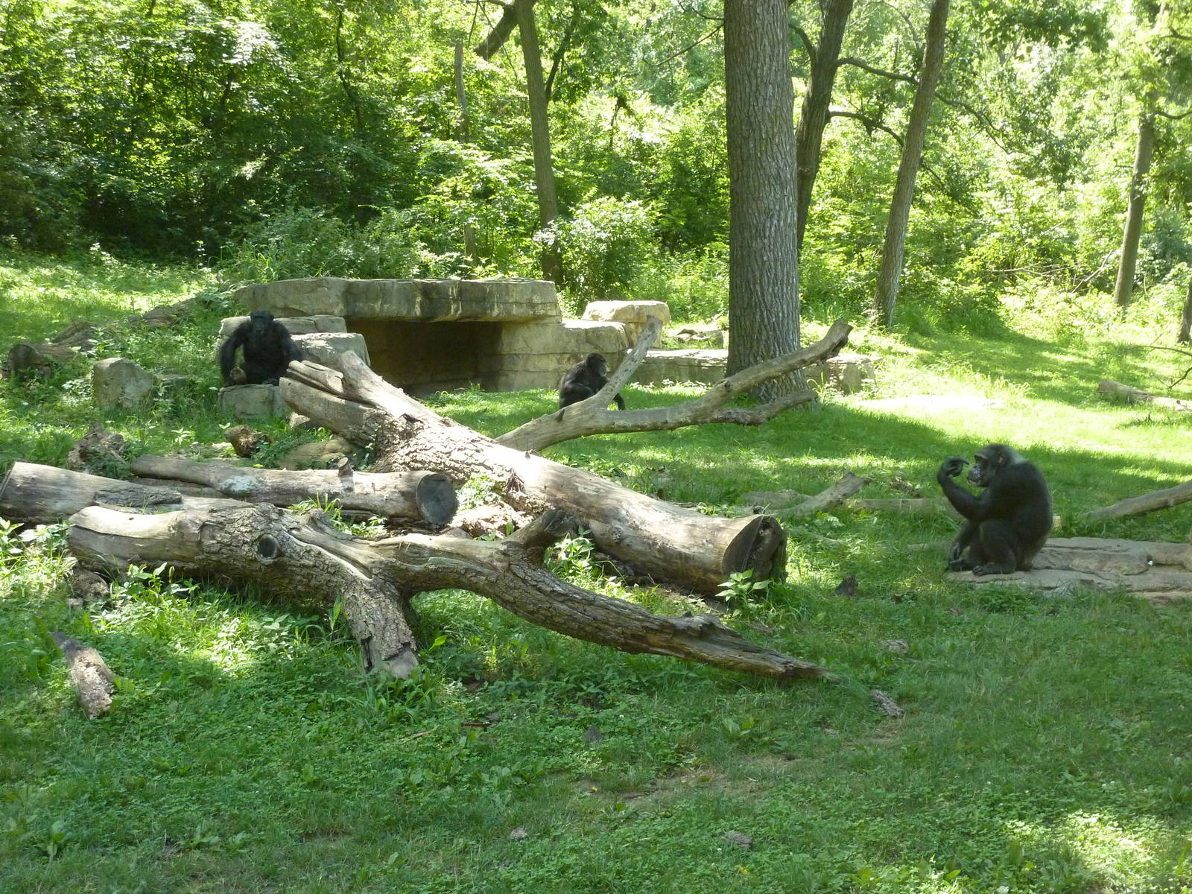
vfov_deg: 28.0
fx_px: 1791
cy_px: 447
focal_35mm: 52
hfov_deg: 36.8
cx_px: 596
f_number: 3.8
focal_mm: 8.5
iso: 400
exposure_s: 1/250
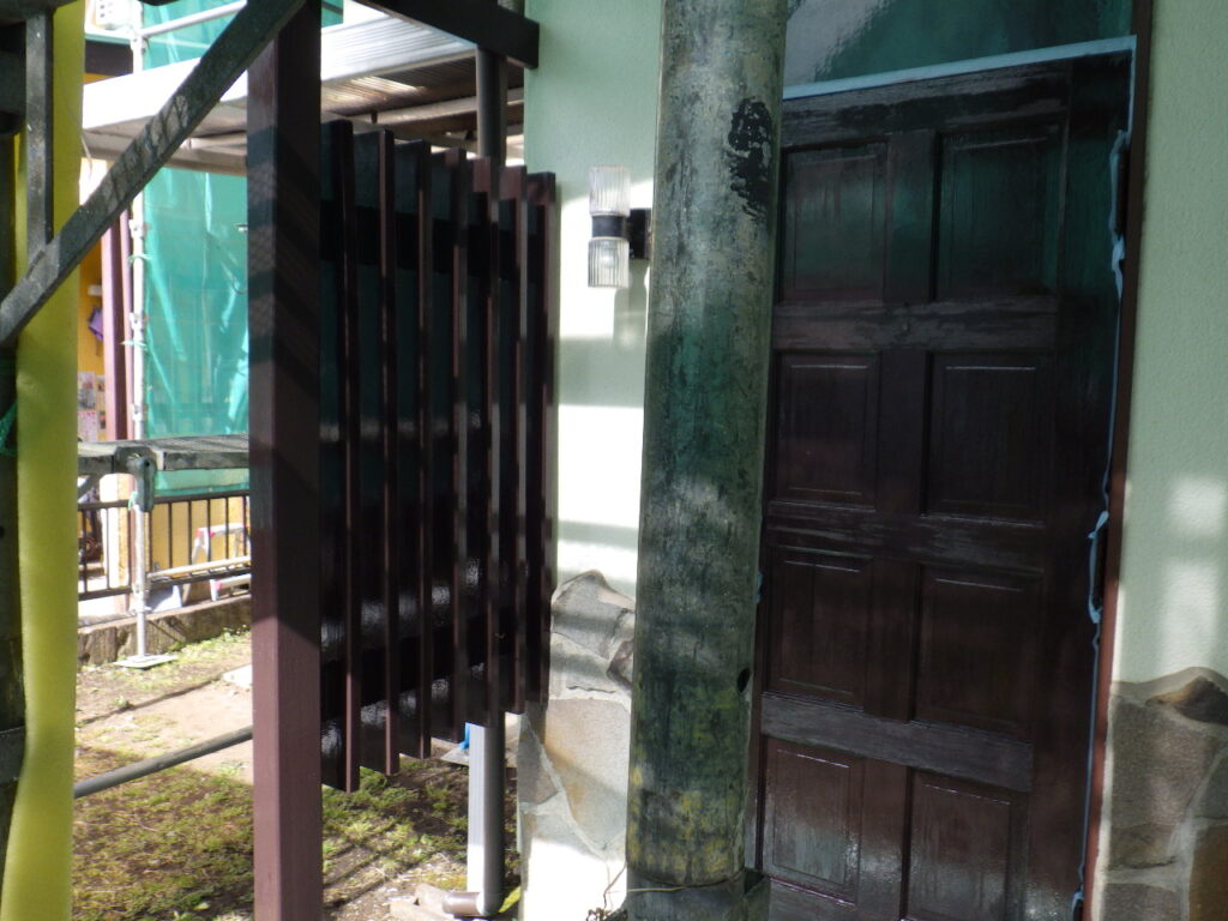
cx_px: 614
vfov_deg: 49.7
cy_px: 460
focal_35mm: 28
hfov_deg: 63.4
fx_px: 993
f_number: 4.2
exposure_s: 1/160
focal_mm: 5
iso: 125
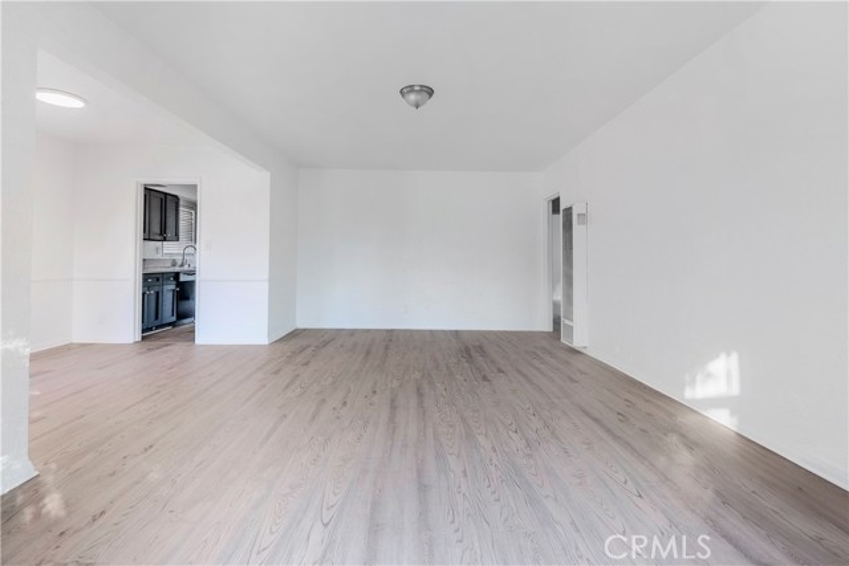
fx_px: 377
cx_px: 424
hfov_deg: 96.7
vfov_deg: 73.8
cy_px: 283
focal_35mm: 16
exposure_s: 1/25
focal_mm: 16
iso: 100
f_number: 7.1
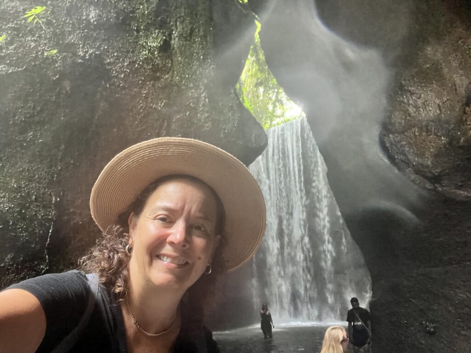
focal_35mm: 23
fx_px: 313
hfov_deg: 73.9
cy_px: 176
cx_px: 236
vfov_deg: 58.9
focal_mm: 2.71
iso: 400
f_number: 2.2
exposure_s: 1/52
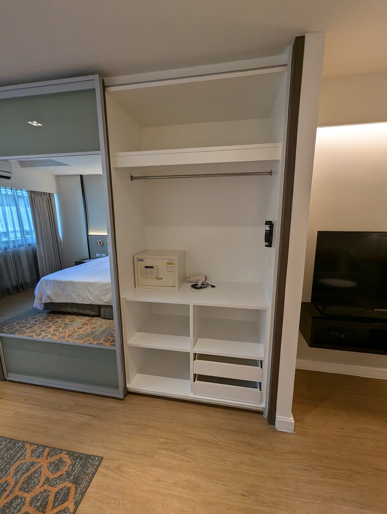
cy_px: 257
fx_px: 193
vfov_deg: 106.1
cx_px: 194
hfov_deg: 90.1
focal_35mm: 13
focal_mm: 1.95
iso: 186
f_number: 2.2
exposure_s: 1/100
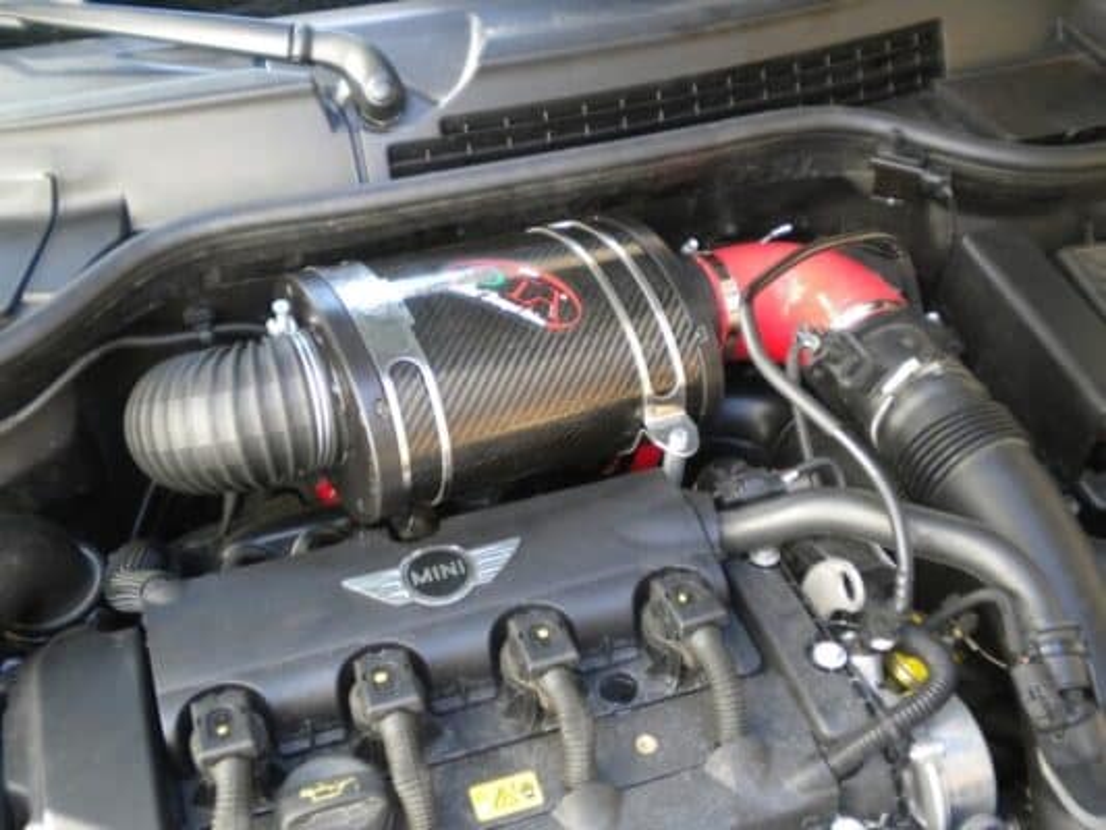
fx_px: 1310
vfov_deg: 35.1
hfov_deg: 45.8
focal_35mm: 41
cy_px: 415
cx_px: 553
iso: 216
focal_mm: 7.4
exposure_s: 1/58.3
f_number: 3.5
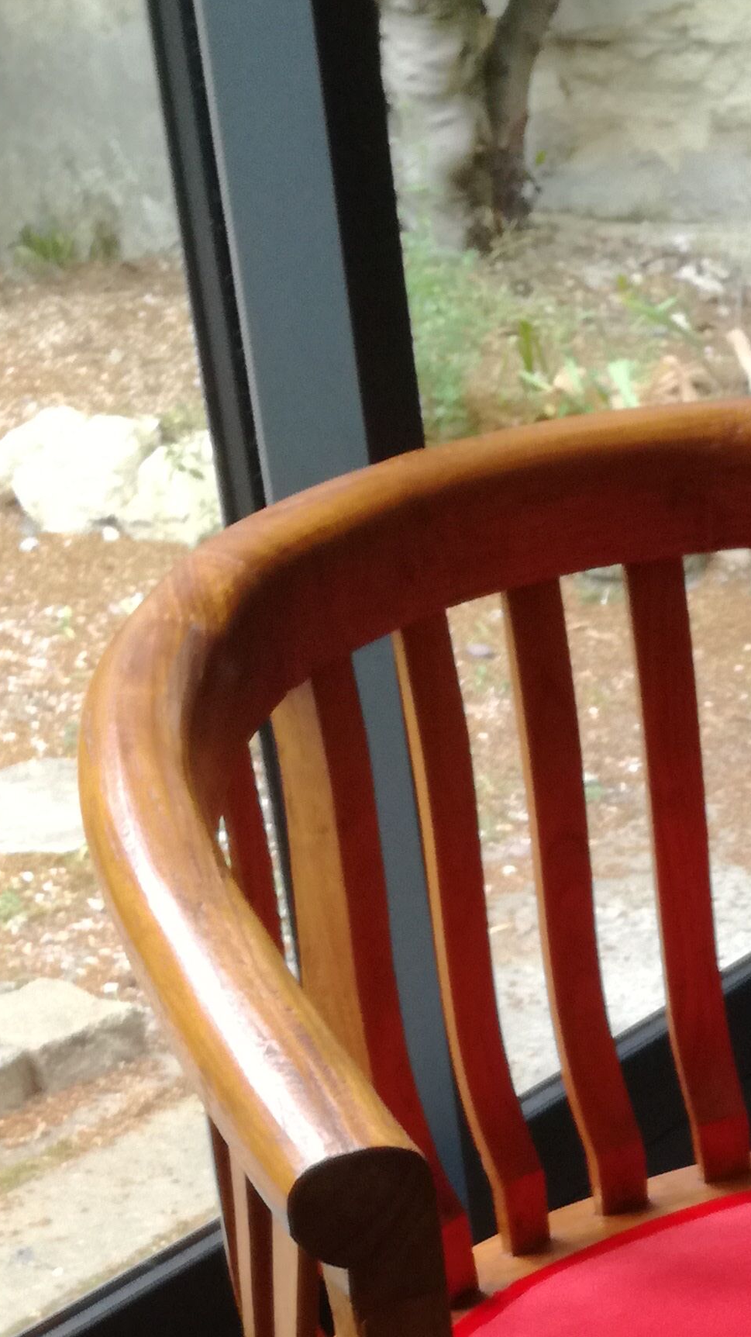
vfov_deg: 28.0
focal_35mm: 71
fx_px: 2515
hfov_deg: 16.0
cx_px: 1001
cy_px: 1325
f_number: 2
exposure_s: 1/33.3
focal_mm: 3.79
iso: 80
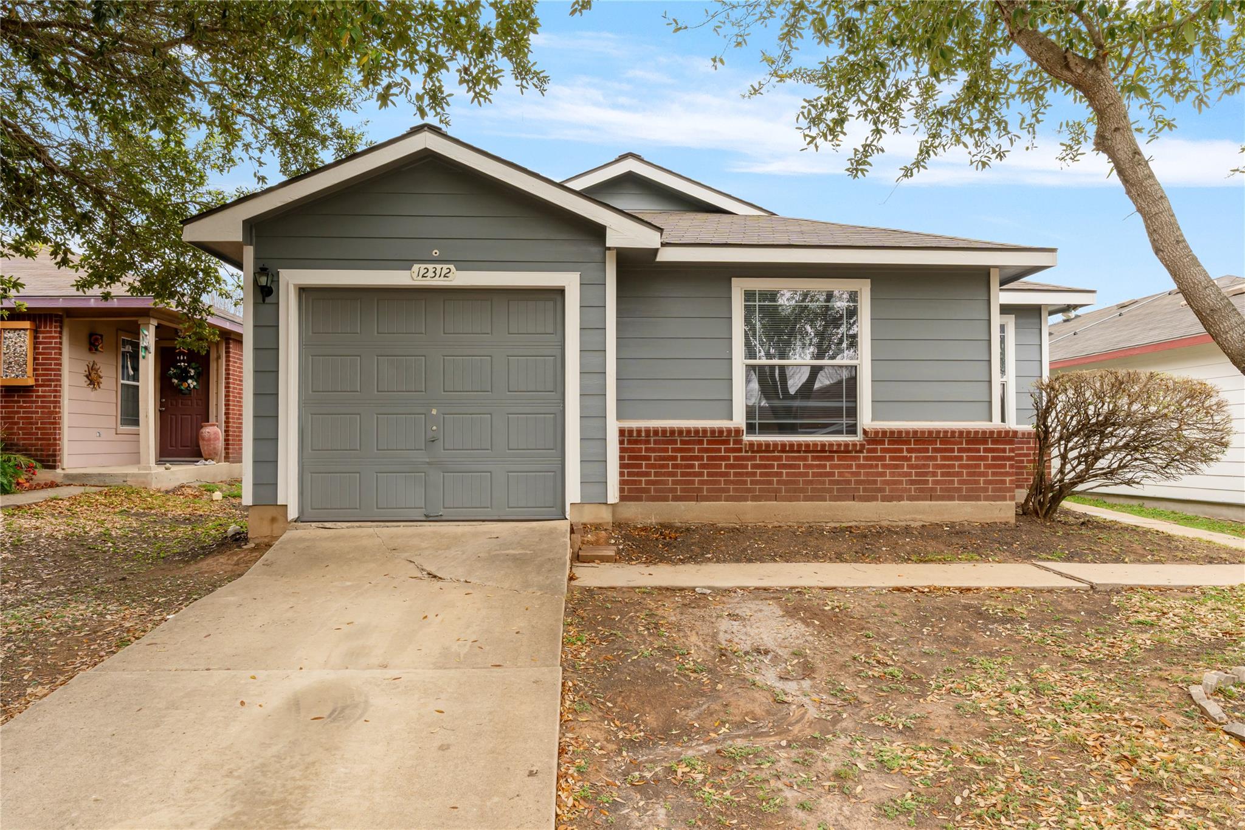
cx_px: 622
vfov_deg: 54.9
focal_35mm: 23
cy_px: 415
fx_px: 799
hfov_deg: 75.9
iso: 100
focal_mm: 15.4
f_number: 9
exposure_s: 1/30
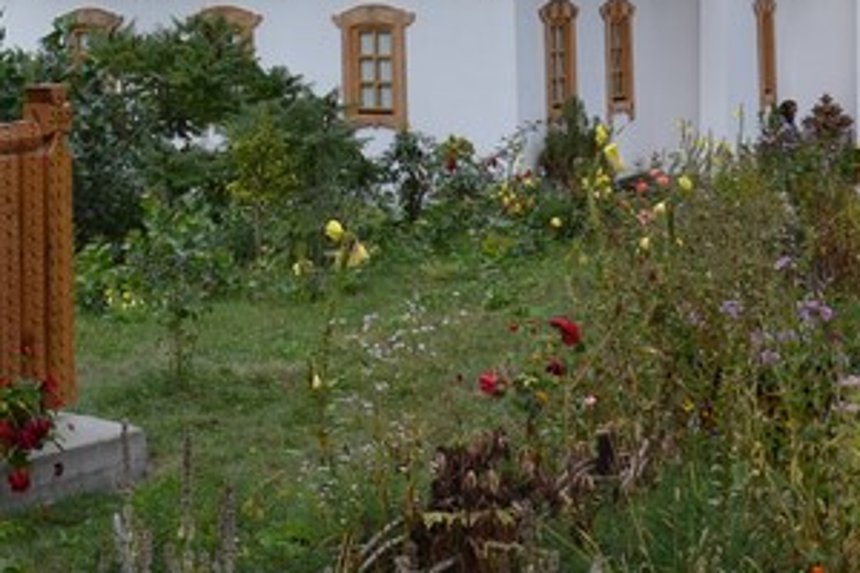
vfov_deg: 17.7
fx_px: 1720
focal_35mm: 72
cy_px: -173
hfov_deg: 27.1
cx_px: 89
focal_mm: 18
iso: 140
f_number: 5.6
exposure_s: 1/125
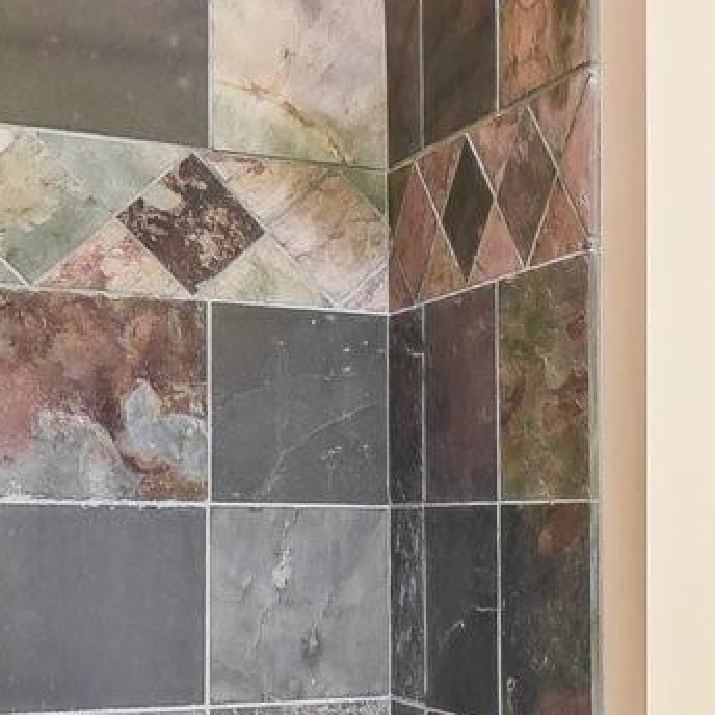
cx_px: 890
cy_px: 531
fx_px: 1776
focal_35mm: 76
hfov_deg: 21.0
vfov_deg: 22.6
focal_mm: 15
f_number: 8
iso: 200
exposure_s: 1/2.5
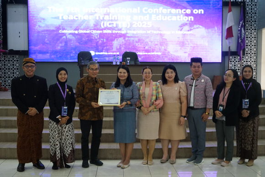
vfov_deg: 30.5
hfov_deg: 44.5
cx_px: 132
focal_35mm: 44
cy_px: 88
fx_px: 324
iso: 5000
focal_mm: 44
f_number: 5.6
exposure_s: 1/60
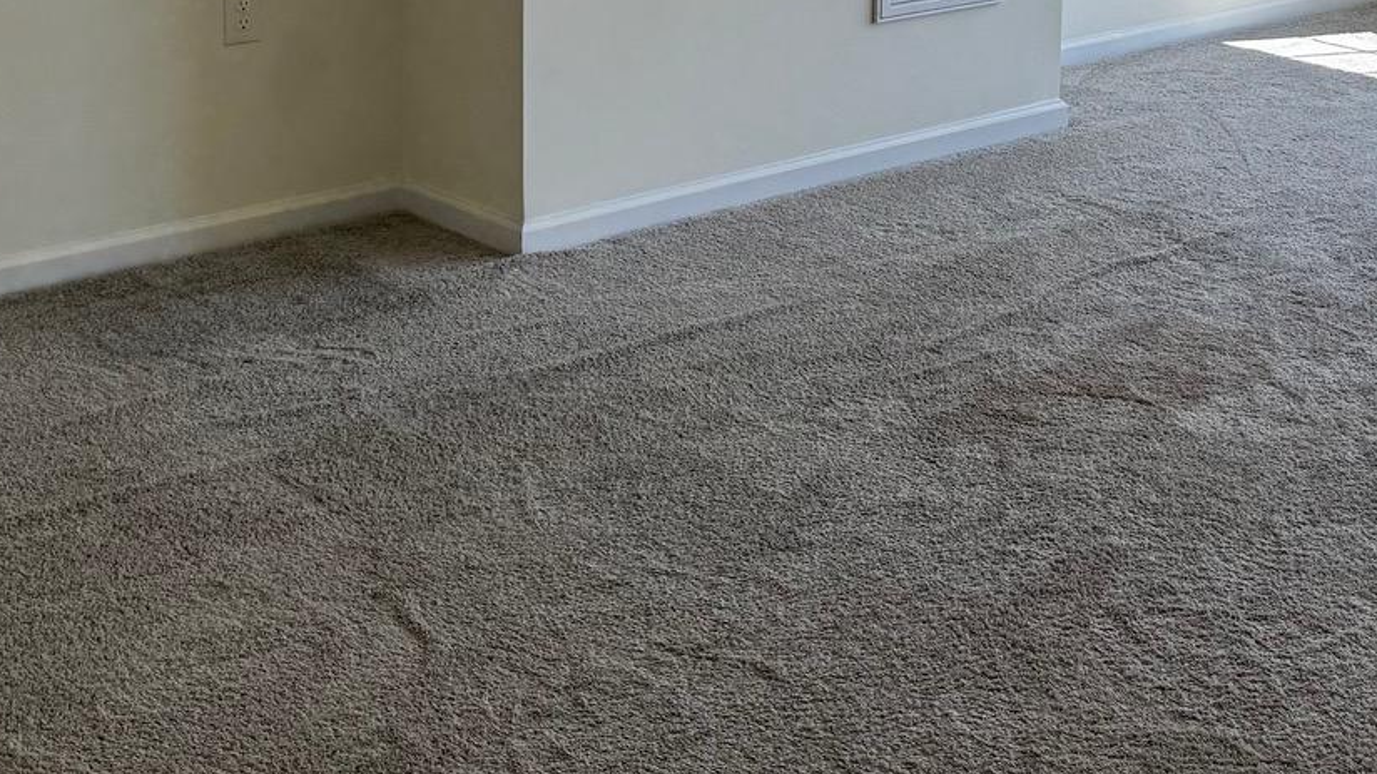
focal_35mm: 65
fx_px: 2373
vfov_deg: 17.6
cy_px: -176
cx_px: 1018
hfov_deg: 31.8
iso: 80
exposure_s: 1/558
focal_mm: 6.76
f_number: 1.78
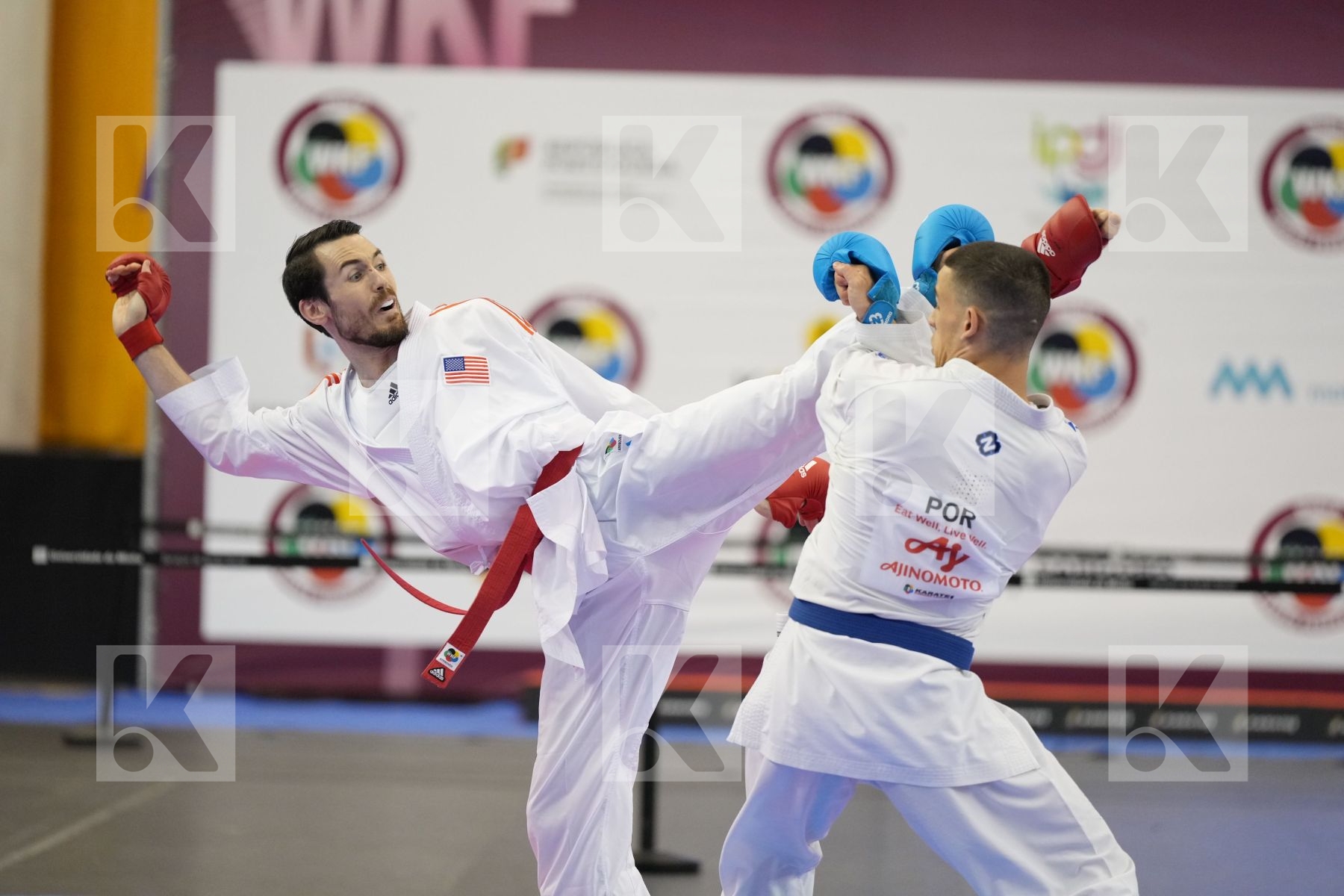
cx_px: 672
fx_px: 7466
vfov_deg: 6.9
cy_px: 448
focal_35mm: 200
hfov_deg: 10.3
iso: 3200
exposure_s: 1/1000
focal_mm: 200
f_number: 2.8
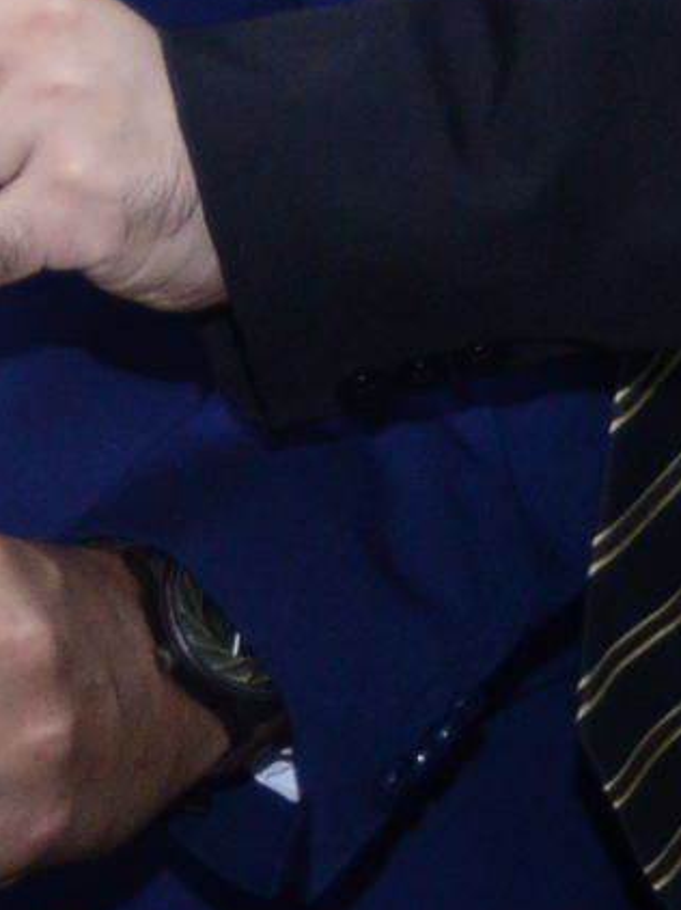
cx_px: -866
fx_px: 9006
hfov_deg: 4.3
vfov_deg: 5.8
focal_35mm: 343
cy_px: -144
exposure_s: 1/125
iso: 2500
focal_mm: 50
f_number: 4.8
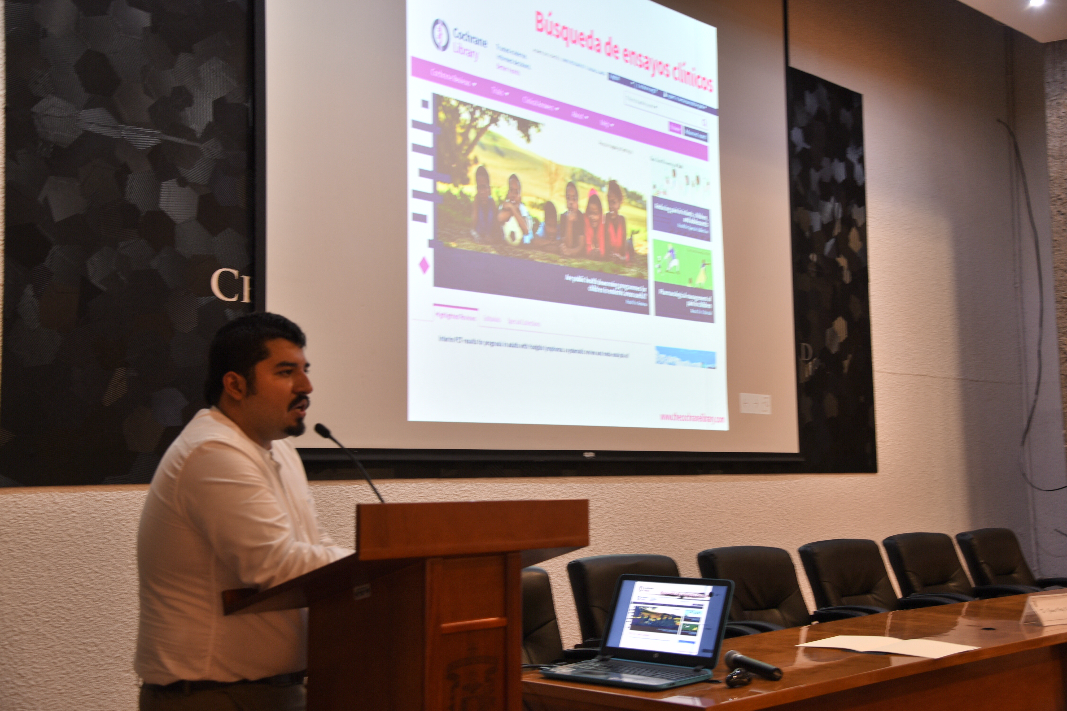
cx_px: 534
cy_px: 356
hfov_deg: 48.5
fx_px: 1185
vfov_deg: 33.4
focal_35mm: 40
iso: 250
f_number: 4.5
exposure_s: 1/8
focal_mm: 40
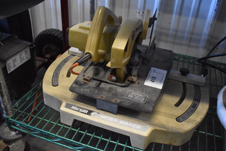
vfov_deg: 40.1
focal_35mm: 33
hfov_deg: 57.2
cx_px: 113
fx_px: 207
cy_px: 76
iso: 4500
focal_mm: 22
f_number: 3.8
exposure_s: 1/125
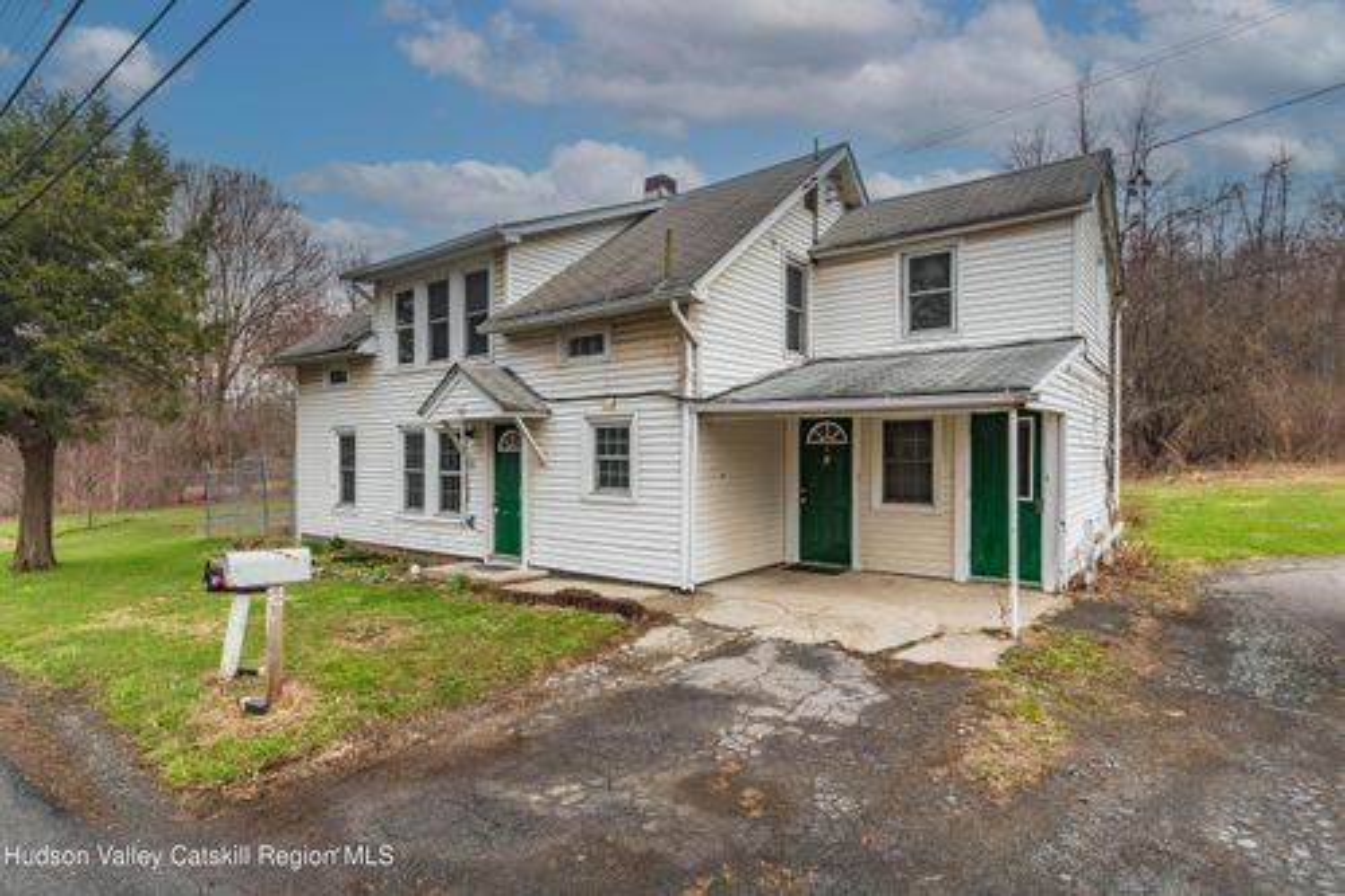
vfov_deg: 67.3
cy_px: 448
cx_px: 672
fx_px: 672
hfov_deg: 90.0
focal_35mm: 18
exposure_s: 1/200
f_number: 7.1
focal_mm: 12
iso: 100
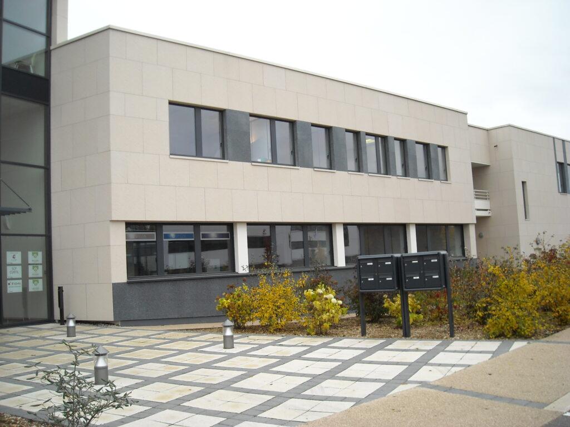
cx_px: 285
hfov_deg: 52.6
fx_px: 576
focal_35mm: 35
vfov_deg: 40.7
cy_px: 214
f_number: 2.8
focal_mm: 5.7
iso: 80
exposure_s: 1/250
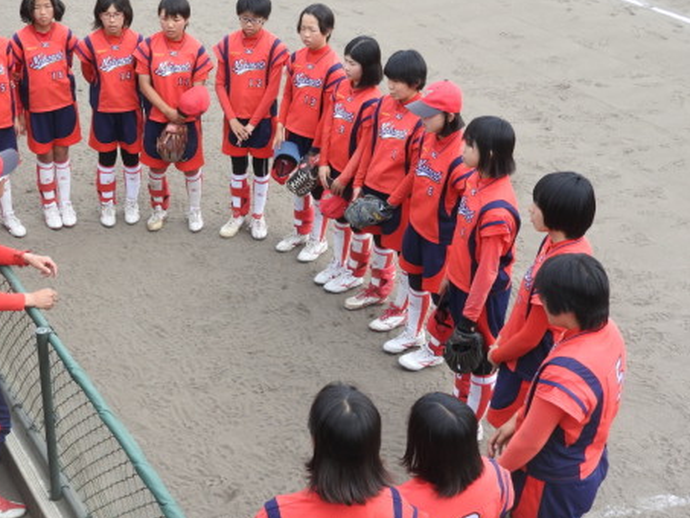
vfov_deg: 27.5
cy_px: 273
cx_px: 238
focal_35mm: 53
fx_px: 1057
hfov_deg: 35.8
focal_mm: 7.2
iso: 100
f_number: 3.8
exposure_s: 1/250
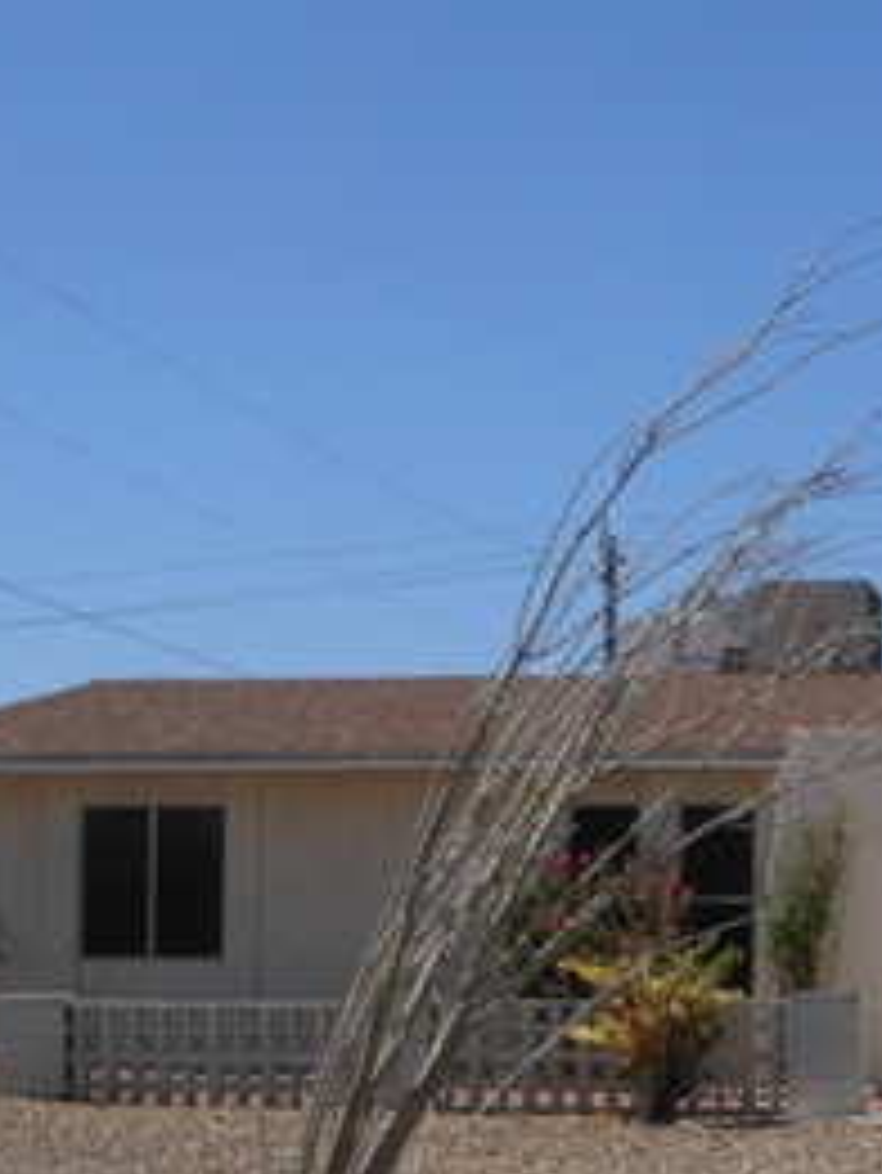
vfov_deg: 23.6
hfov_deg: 17.3
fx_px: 2750
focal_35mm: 81
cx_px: 1098
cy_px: 1003
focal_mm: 5.9
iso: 80
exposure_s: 1/1250
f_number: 4
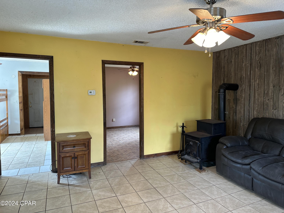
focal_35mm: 24
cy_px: 106
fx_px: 197
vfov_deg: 56.8
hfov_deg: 71.6
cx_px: 142
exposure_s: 1/60
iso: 160
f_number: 1.78
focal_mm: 6.86
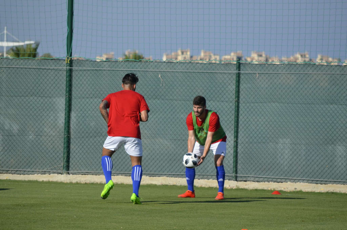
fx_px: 2886
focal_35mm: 300
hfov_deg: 6.9
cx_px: 174
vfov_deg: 4.6
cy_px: 115
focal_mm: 200
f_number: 7.1
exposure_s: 1/2000
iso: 400
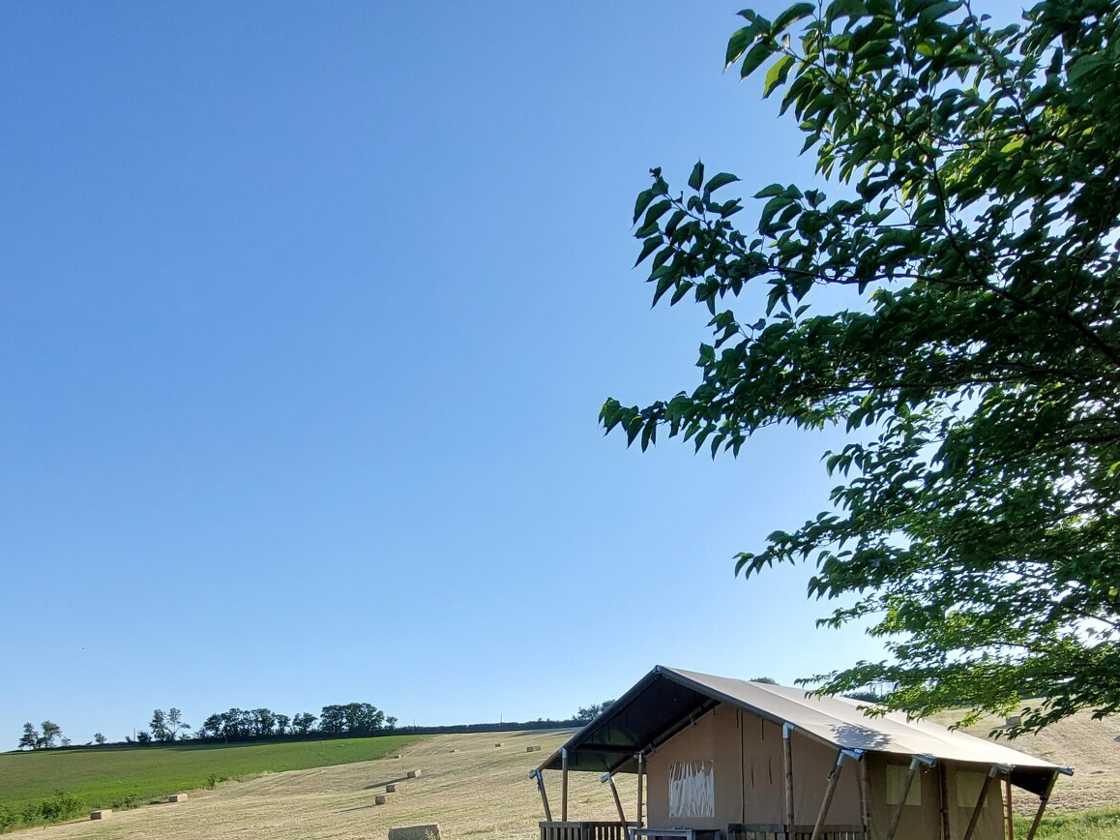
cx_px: 547
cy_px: 693
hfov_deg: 73.9
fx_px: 744
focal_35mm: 23
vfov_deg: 54.1
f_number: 2.2
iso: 50
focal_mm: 1.74
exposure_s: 1/1051
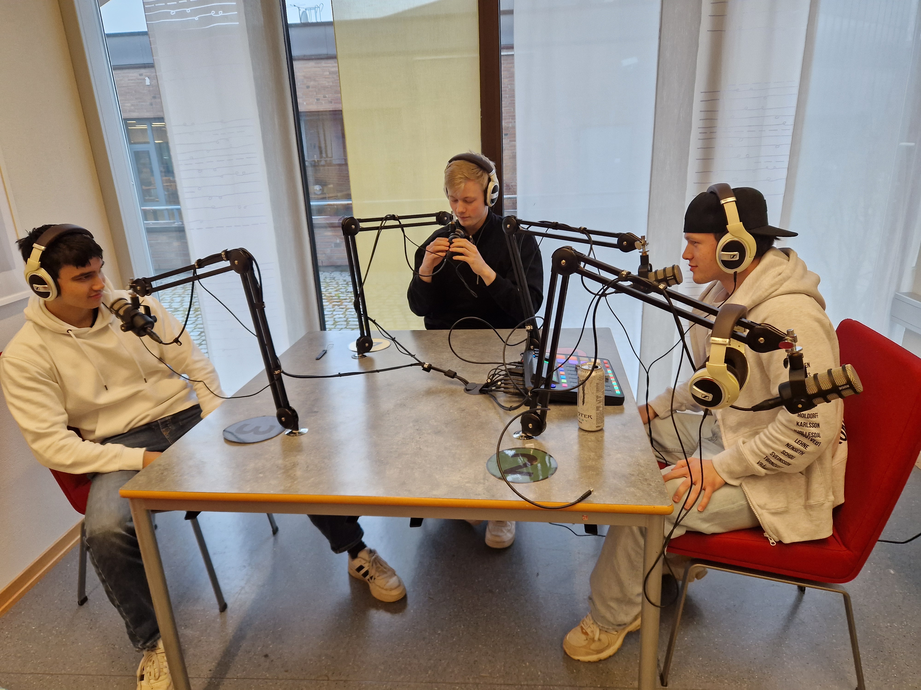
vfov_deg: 58.9
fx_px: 612
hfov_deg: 73.9
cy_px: 345
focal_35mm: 23
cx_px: 460
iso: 160
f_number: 1.8
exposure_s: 1/180
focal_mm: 5.4
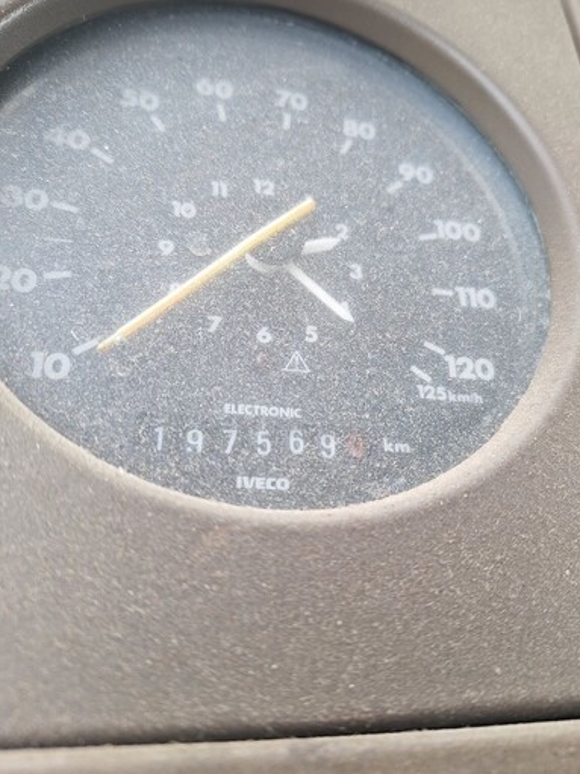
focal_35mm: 27
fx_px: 603
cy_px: 357
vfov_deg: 65.2
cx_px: 336
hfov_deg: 51.1
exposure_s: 1/100
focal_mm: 5.54
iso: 50
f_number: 1.8
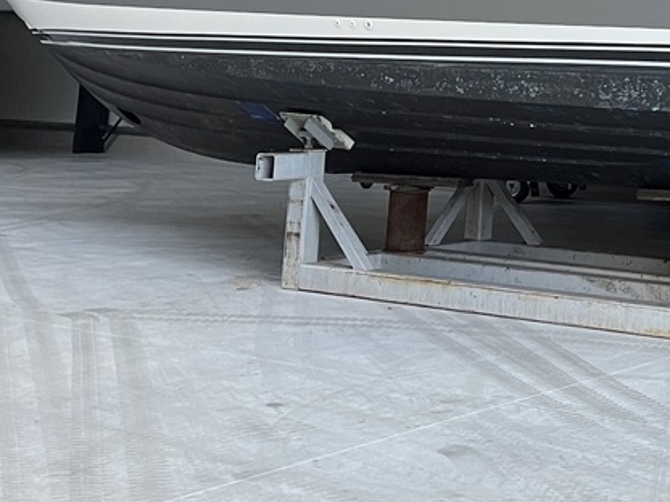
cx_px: 722
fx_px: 1452
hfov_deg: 24.4
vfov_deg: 18.2
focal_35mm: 75
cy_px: -172
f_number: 1.6
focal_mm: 5.1
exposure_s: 1/86
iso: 125
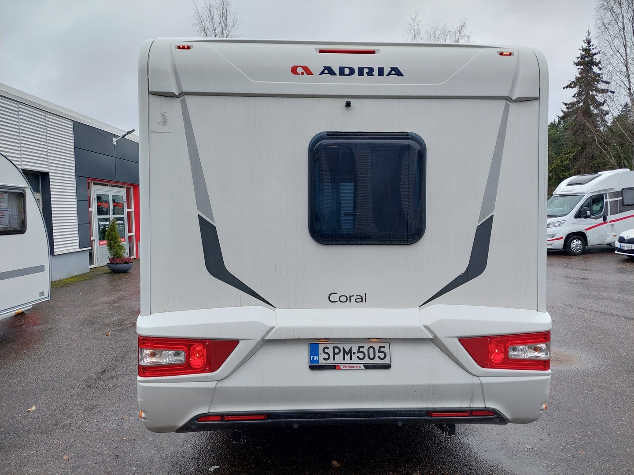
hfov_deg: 69.4
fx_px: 458
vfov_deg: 54.9
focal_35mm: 25
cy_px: 238
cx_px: 317
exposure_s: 1/188
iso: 40
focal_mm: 5.23
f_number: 1.8
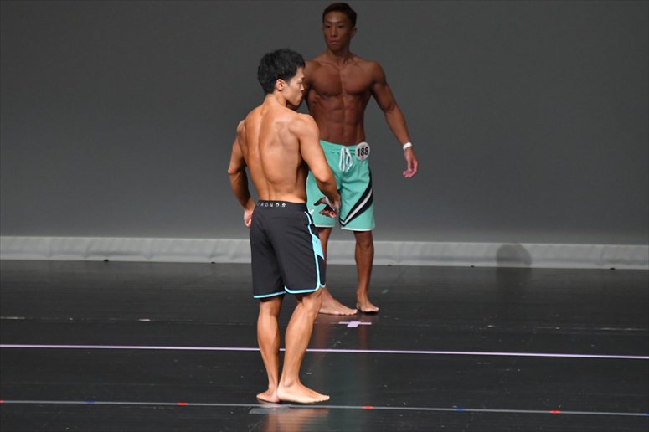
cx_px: 324
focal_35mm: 345
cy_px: 216
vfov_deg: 4.0
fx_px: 6217
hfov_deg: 6.0
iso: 4000
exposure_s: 1/400
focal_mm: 230
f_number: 5.6
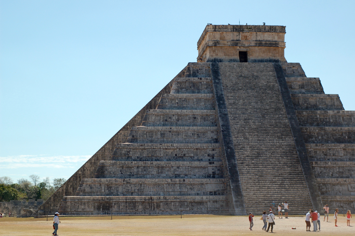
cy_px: 118
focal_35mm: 75
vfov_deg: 18.1
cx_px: 178
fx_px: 739
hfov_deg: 27.0
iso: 200
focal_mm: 50
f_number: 4
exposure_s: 1/2500
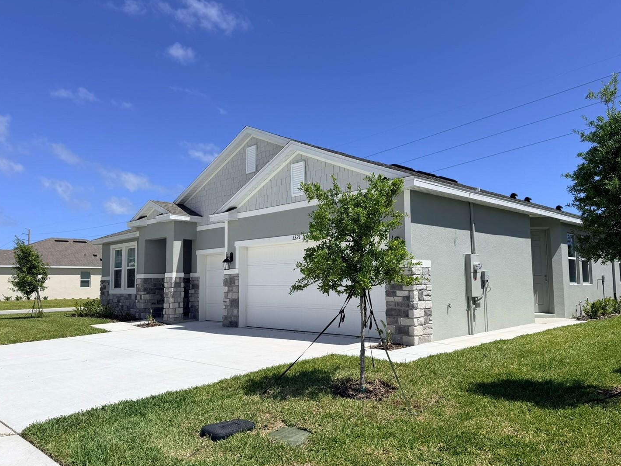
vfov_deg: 51.4
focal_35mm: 27
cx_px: 329
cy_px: 237
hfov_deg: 65.3
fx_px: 484
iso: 80
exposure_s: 1/8130
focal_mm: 6.76
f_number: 1.78
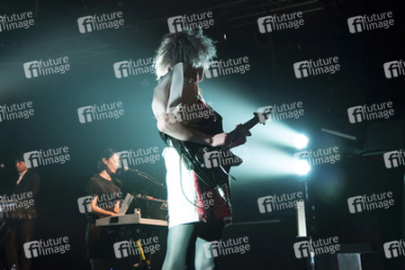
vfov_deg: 37.9
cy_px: 135
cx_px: 202
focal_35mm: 35
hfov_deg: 54.4
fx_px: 394
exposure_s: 1/100
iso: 2000
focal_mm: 35
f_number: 4.5
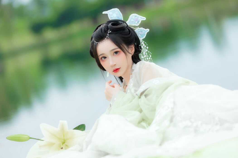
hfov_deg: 14.4
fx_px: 939
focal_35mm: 142
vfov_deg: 9.7
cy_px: 79
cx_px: 119
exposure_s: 1/500
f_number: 2.8
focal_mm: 142
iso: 500
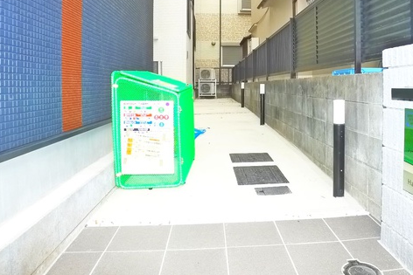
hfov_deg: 51.4
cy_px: 90
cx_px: 255
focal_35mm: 37
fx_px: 425
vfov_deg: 35.6
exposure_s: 1/160
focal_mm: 5.1
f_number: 2.8
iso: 400
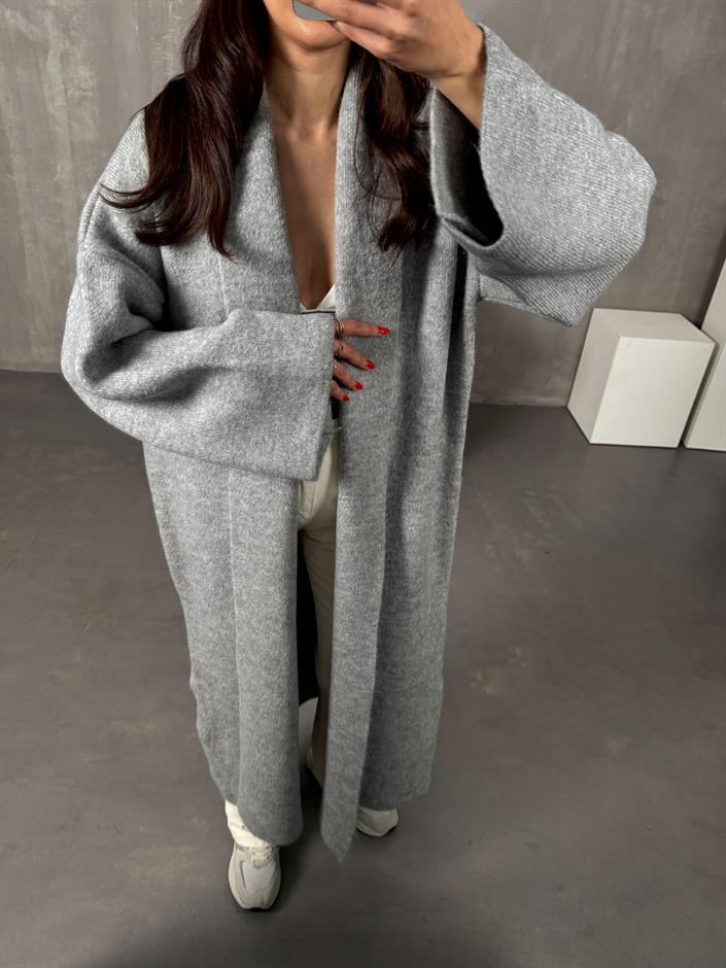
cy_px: 484
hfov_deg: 56.8
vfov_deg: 71.6
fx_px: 671
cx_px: 363
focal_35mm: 24
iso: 160
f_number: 1.78
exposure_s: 1/121
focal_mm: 6.76
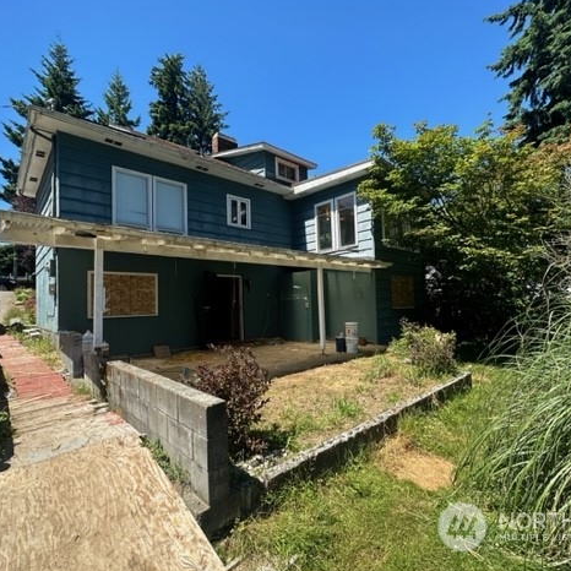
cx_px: 287
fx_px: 317
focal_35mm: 17
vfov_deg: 84.0
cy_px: 290
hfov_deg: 84.0
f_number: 2.2
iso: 40
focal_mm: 2.22
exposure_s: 1/707
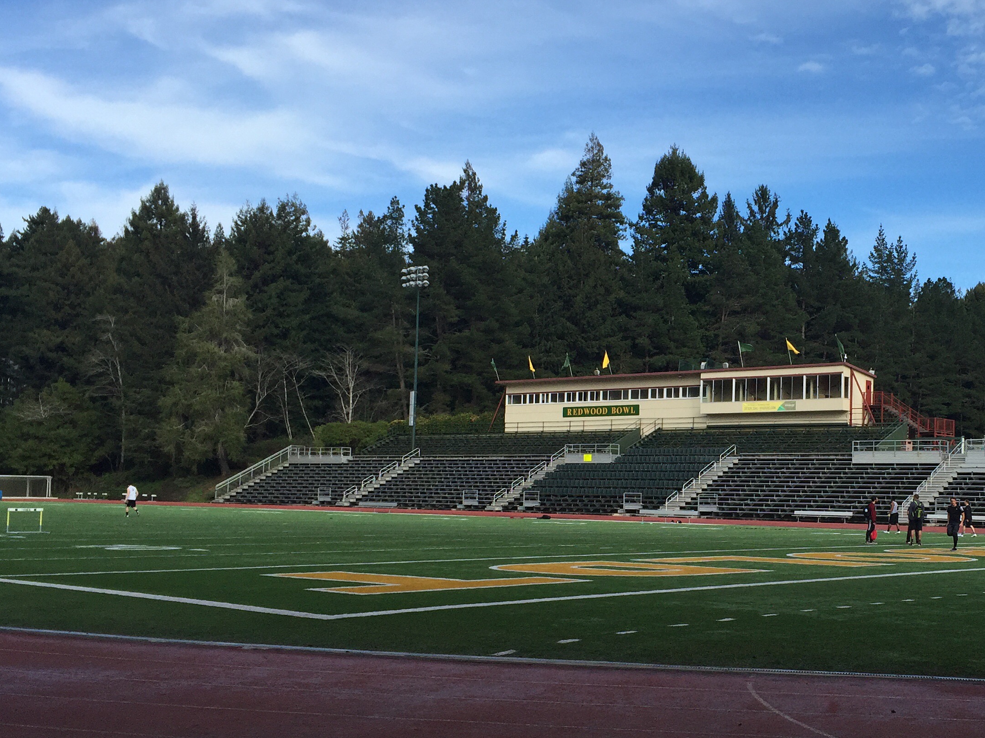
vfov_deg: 32.8
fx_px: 1252
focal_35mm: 44
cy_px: 430
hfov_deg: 41.8
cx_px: 724
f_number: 2.2
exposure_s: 1/2198
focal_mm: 4.15
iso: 32
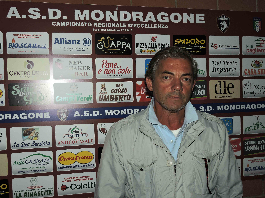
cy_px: 99
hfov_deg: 46.8
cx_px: 132
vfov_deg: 36.0
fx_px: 306
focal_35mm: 40
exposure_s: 1/30
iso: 200
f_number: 3.8
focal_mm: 7.2
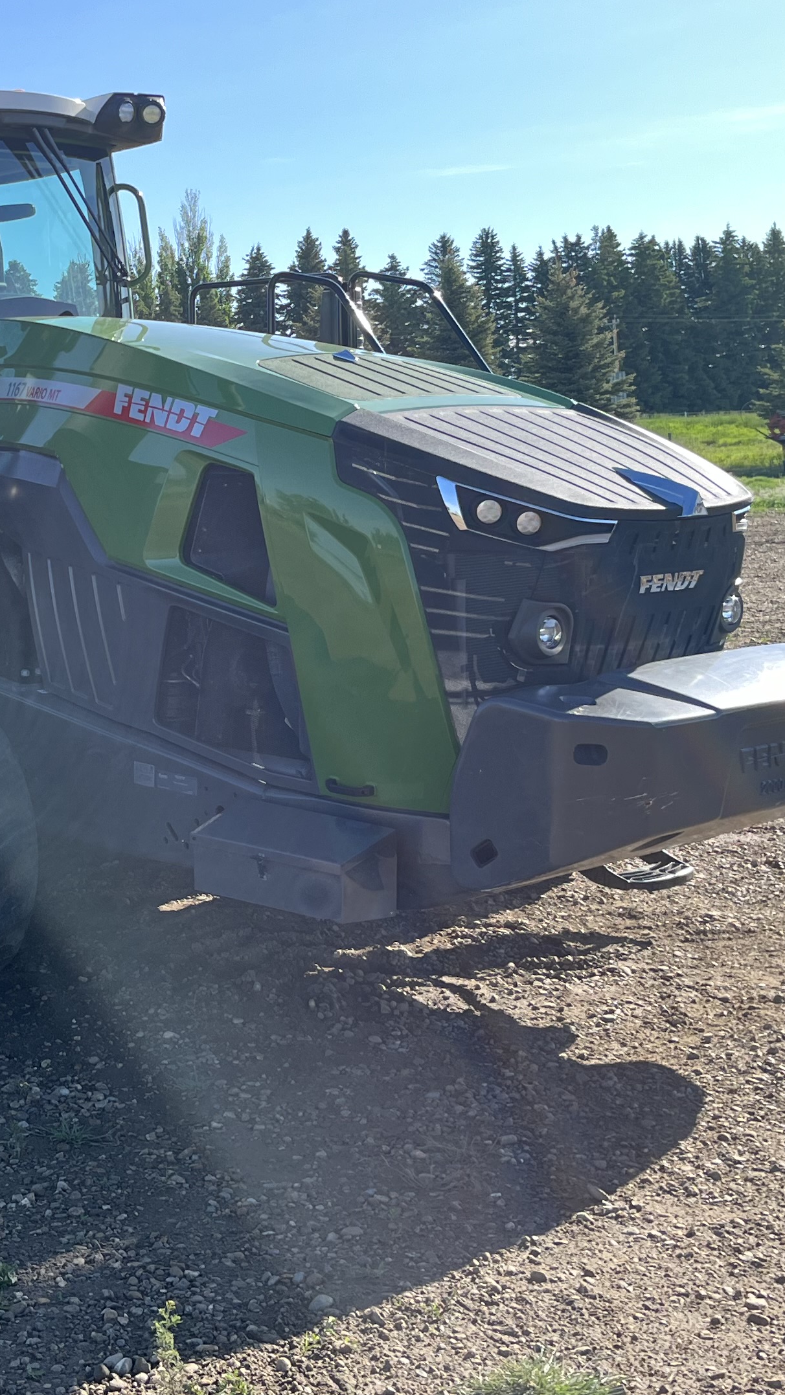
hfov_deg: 21.7
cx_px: -16
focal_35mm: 53
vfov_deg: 38.8
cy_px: 489
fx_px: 1961
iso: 50
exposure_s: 1/598
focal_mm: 5.1
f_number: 1.6
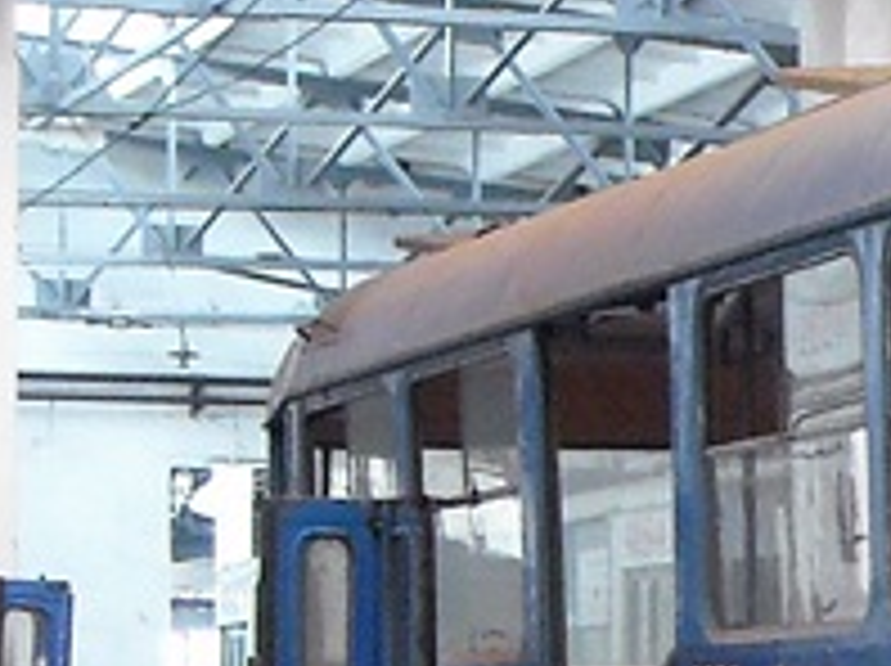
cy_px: 616
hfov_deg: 8.3
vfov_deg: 6.5
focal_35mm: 228
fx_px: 5862
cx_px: 1760
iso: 400
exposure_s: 1/21
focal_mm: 7.1
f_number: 3.1
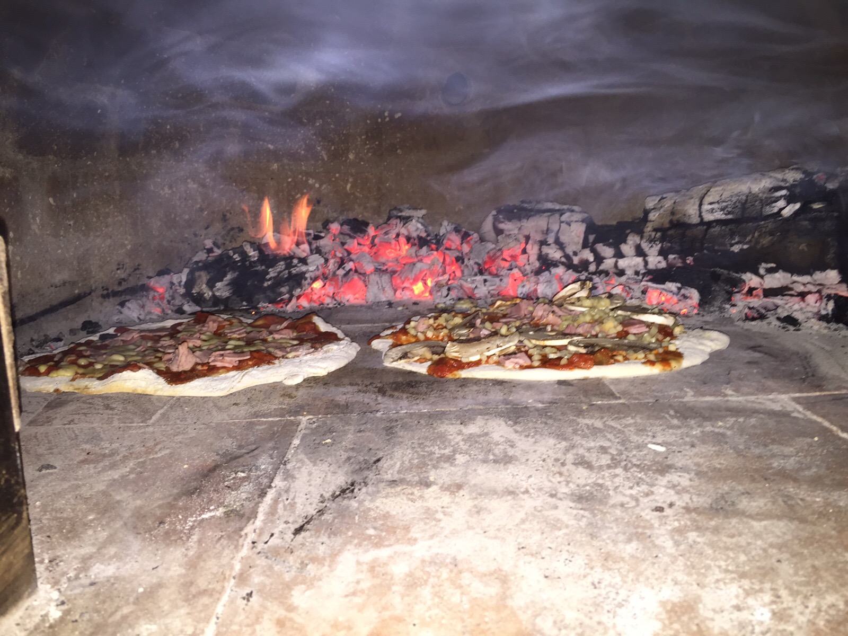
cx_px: 424
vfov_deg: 48.2
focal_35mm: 29
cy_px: 318
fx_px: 710
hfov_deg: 61.7
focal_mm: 4.15
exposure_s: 1/17
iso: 40
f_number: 2.2
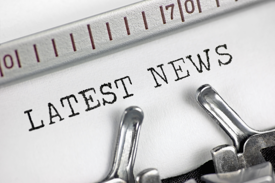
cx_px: 138
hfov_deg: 6.9
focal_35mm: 300
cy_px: 92
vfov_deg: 4.6
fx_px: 2290
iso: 200
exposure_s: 1/100
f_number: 11
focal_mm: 200
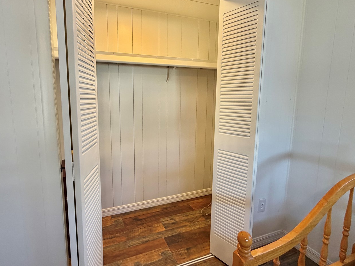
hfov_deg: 87.4
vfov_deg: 71.5
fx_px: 185
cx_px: 156
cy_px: 122
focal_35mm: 18
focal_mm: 2.22
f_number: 2.2
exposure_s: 1/60
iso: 160
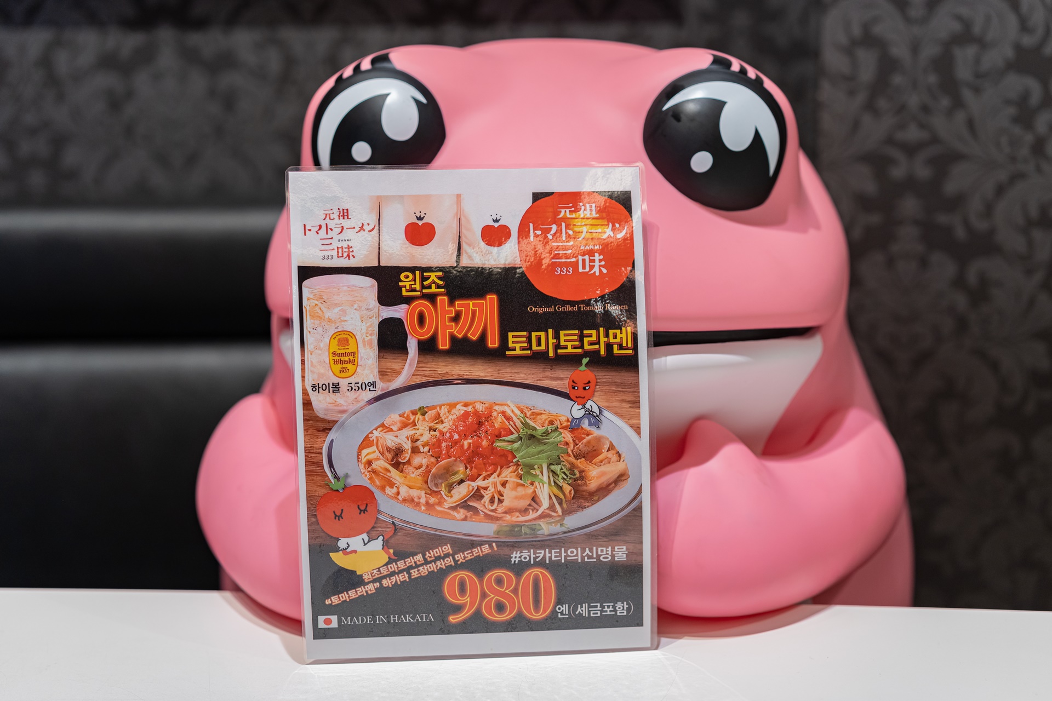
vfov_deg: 27.0
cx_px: 526
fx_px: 1461
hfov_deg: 39.6
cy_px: 350
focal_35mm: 50
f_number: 2.2
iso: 640
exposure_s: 1/100
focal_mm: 50
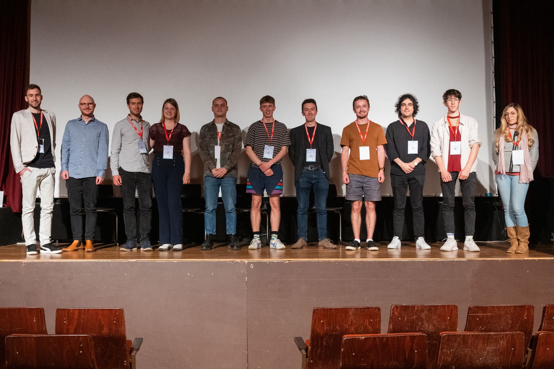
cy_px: 184
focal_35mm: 32
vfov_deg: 41.1
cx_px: 277
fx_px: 492
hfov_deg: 58.7
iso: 3200
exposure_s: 1/125
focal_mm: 32
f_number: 7.1
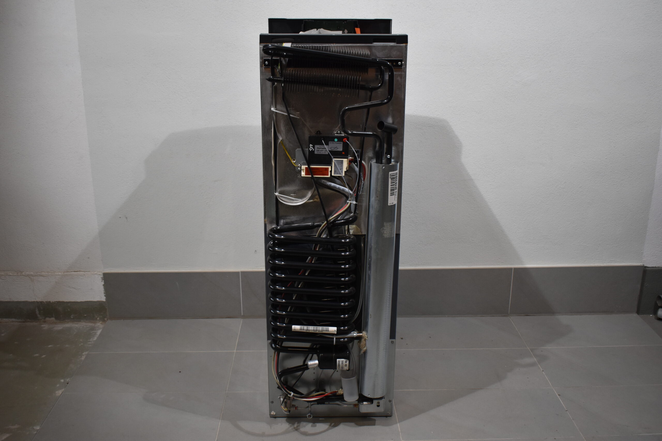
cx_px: 331
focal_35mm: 36
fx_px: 662
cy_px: 220
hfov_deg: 53.1
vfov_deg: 36.9
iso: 800
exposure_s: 1/200
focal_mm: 24
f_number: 4
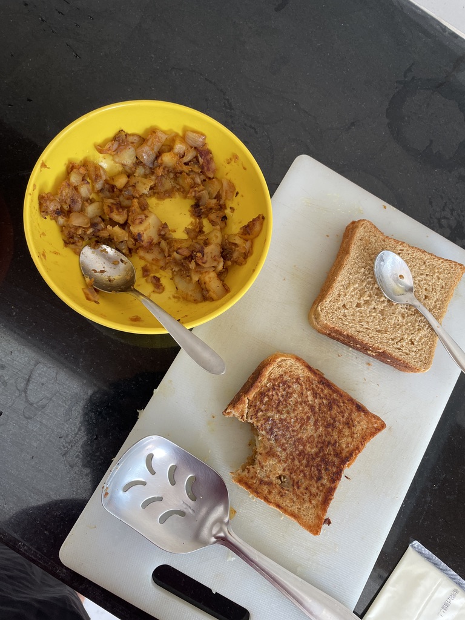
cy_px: 310
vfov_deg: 67.3
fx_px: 466
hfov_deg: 53.1
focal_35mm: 26
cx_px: 232
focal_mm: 4.2
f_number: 1.6
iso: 100
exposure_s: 1/121
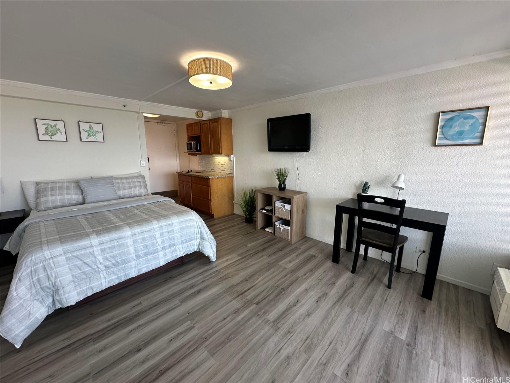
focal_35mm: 14
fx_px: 206
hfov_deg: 102.1
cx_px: 255
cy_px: 192
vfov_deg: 85.7
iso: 80
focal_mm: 2.22
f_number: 2.2
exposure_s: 1/99
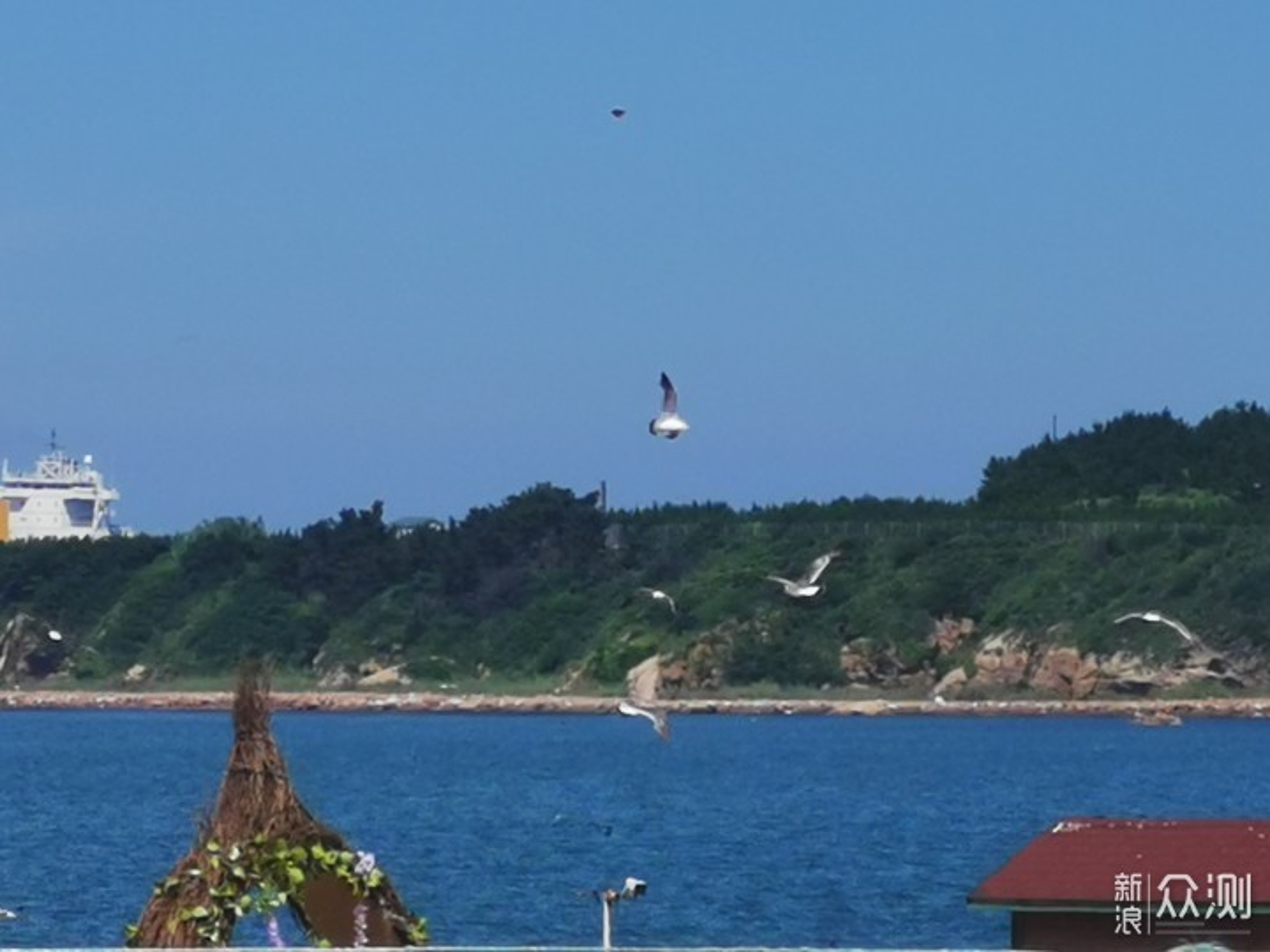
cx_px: 635
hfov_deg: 6.3
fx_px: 11593
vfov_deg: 4.7
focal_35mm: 316
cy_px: 476
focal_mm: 7.48
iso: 50
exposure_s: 1/2793
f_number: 2.4
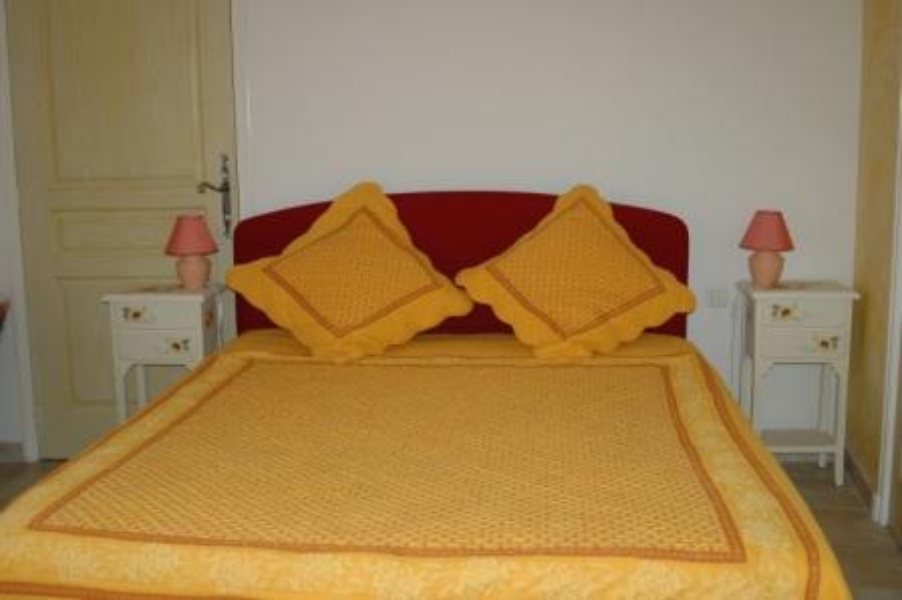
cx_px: 451
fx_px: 1052
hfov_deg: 46.4
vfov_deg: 31.8
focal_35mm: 42
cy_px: 300
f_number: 3.3
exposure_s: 1/60
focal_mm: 28
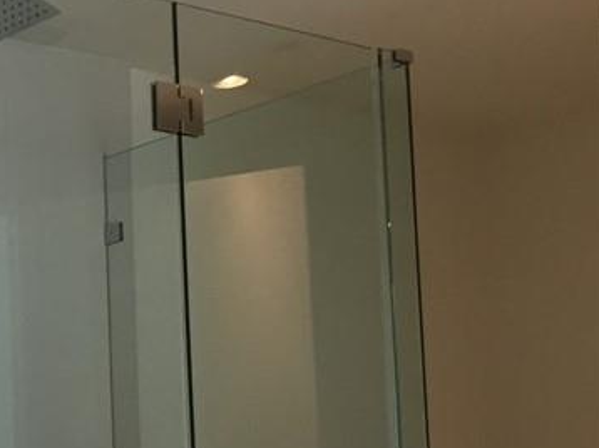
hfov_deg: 20.7
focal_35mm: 83
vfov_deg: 17.4
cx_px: -249
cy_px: 446
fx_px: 1435
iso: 32
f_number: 2.2
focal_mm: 4.15
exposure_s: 1/30
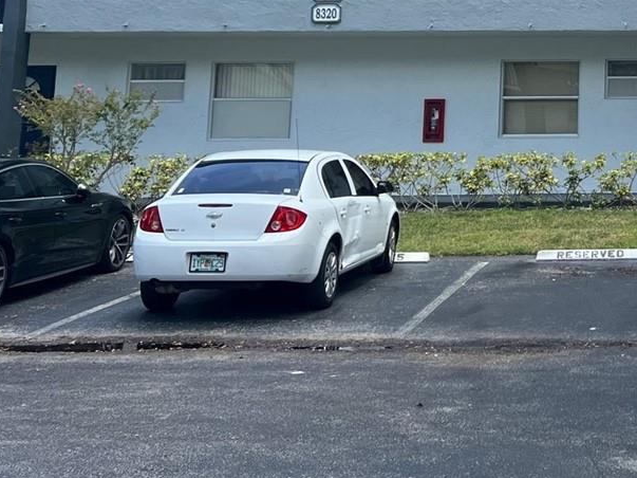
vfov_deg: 20.1
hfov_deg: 26.2
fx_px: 1269
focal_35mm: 69
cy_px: -85
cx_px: 688
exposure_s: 1/2632
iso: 50
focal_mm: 5.7
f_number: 1.5
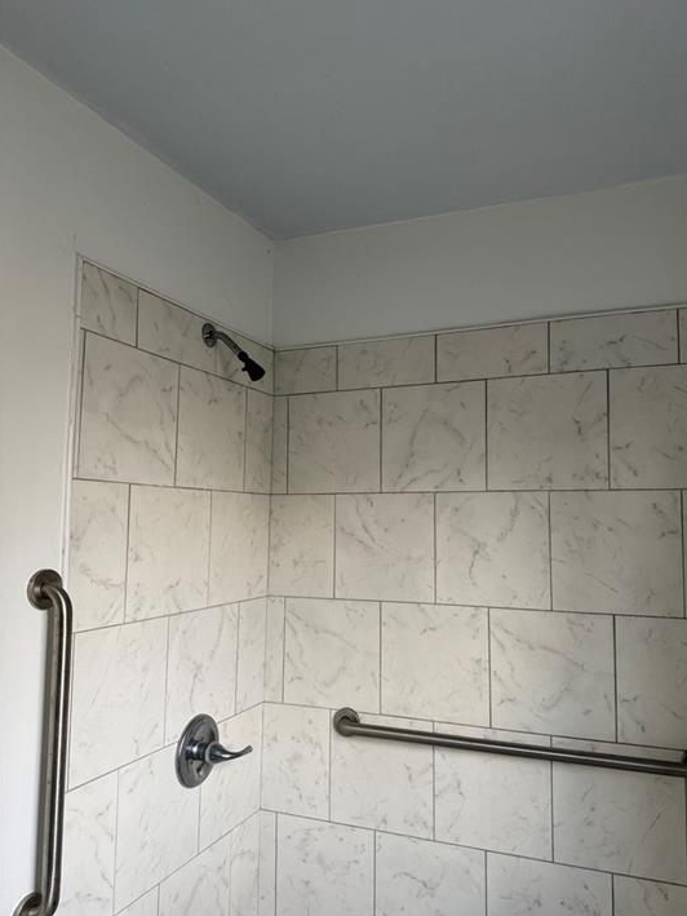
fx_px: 688
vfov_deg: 67.3
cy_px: 464
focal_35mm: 26
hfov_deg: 53.0
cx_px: 367
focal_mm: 6.76
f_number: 1.78
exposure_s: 1/121
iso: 160
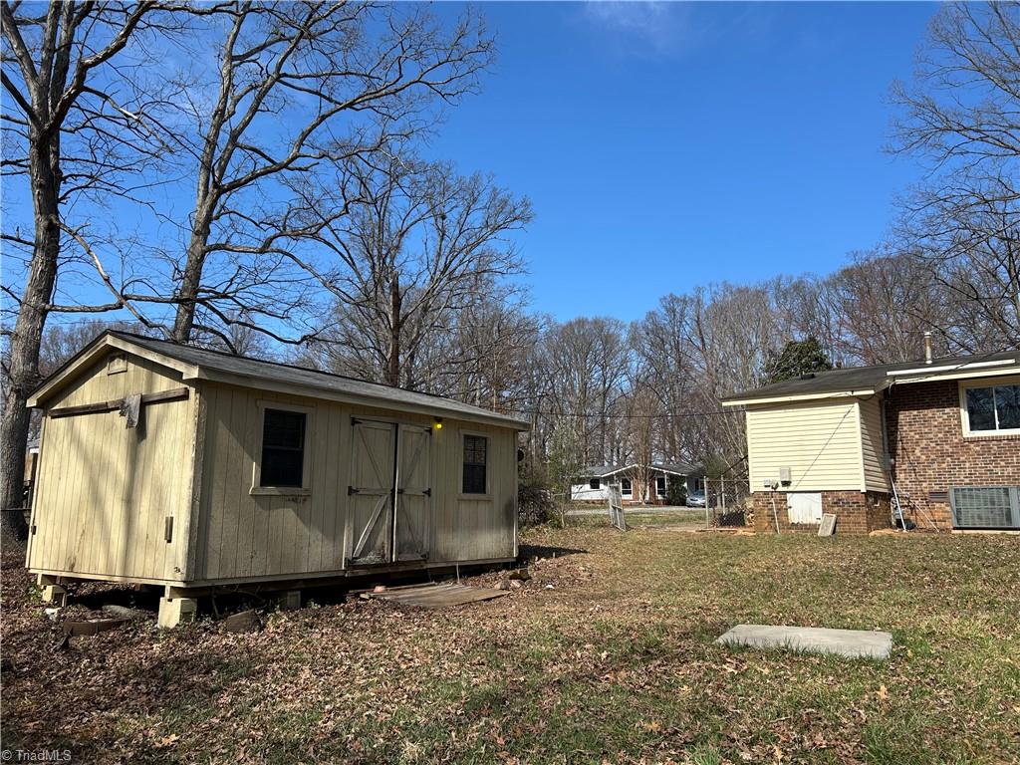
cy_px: 382
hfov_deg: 67.3
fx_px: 766
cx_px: 510
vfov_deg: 53.1
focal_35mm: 26
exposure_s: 1/2841
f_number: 1.5
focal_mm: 5.7
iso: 50
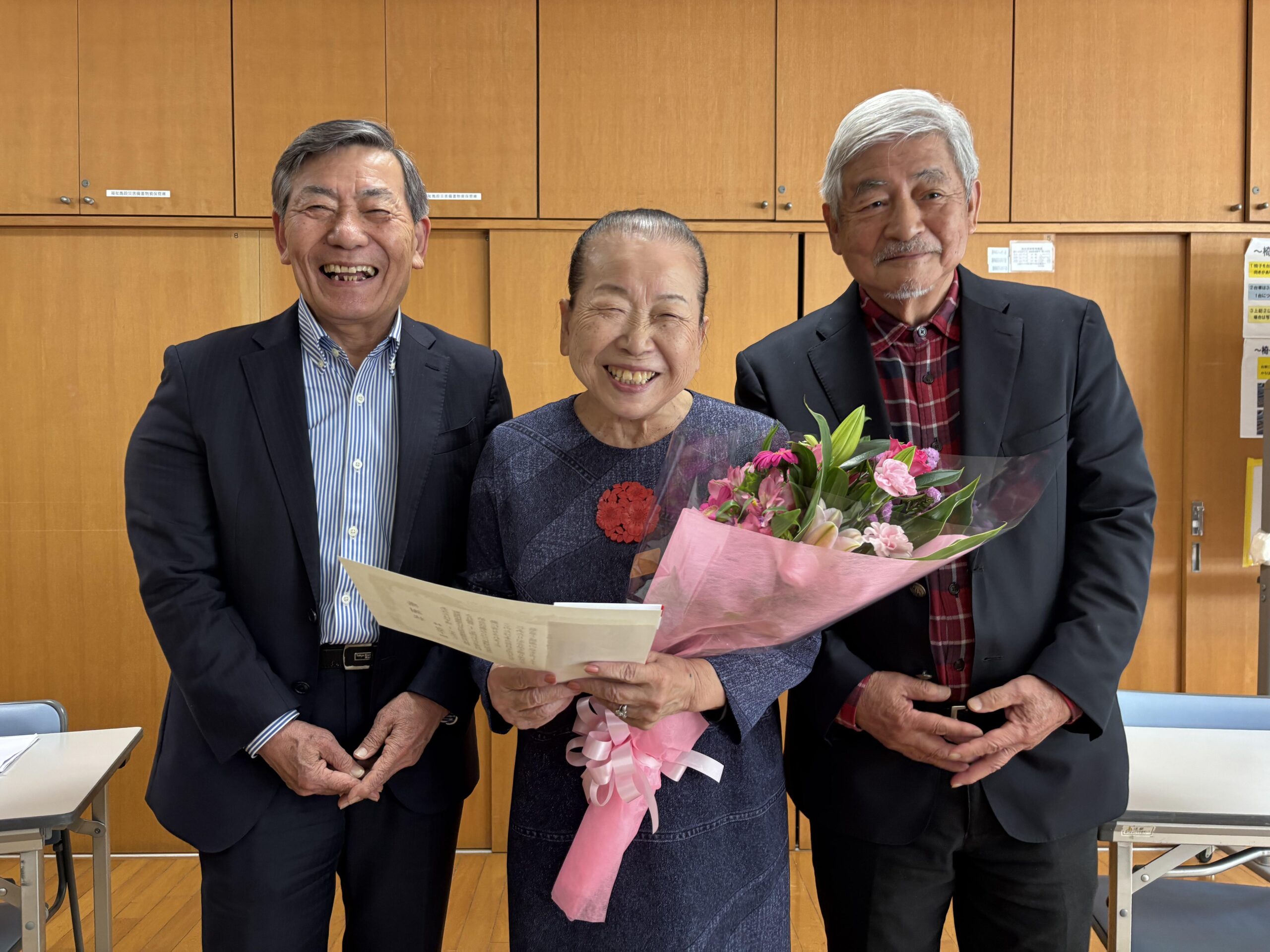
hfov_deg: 67.3
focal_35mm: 26
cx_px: 635
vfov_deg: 53.1
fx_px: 954
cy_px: 476
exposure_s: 1/121
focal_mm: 5.96
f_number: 1.6
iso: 125
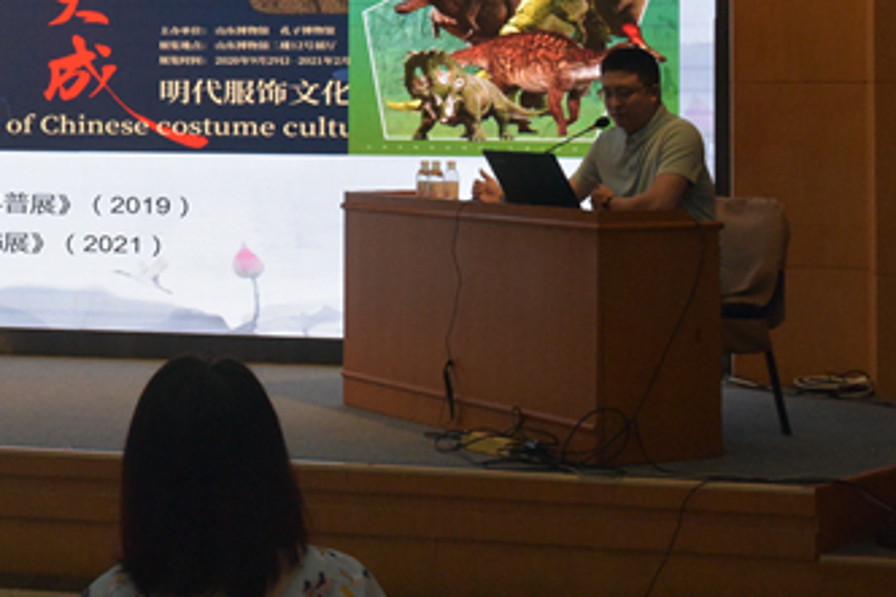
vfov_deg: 16.4
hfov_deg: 24.1
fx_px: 2040
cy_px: 50
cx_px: 81
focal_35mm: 82
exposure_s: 1/80
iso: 4500
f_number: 14
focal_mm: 34
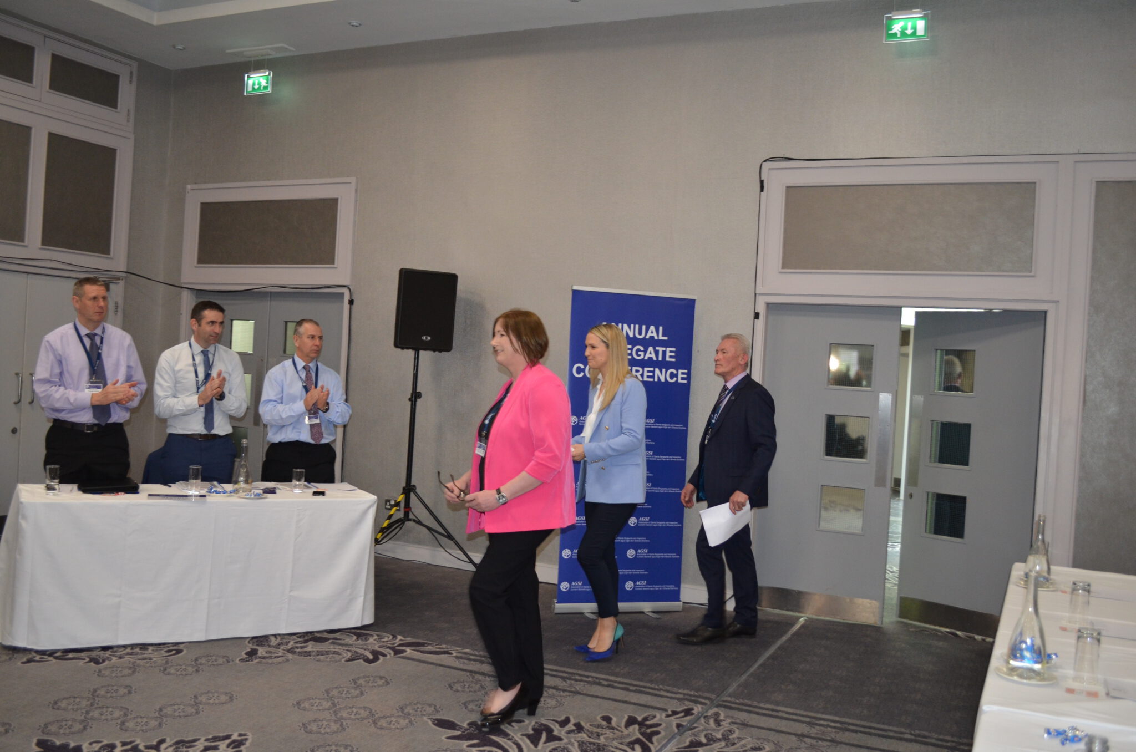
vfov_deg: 39.8
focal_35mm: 33
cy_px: 376
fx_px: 1039
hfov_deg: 57.3
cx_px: 568
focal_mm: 22
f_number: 3.8
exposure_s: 1/60
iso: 800
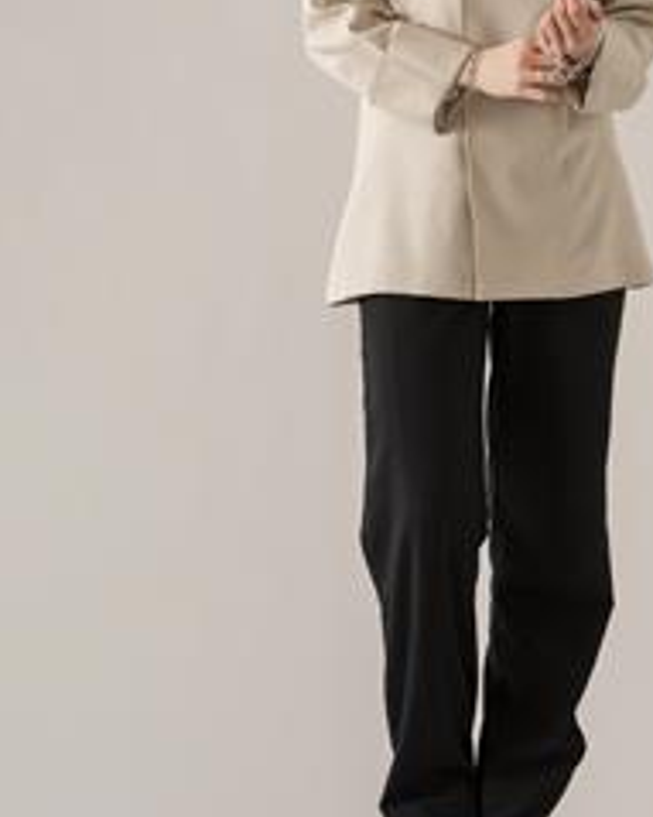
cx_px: 468
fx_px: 5512
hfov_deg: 6.8
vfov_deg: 8.5
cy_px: 164
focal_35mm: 228
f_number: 11
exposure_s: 1/160
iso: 320
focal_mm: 125
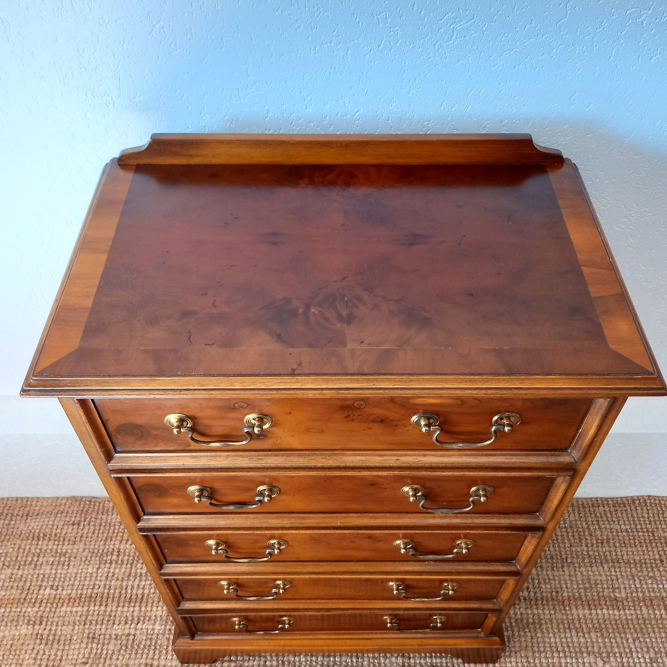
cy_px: 362
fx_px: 654
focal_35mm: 30
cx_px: 335
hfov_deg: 54.0
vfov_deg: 54.0
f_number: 2
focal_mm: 4.6
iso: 250
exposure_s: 1/33
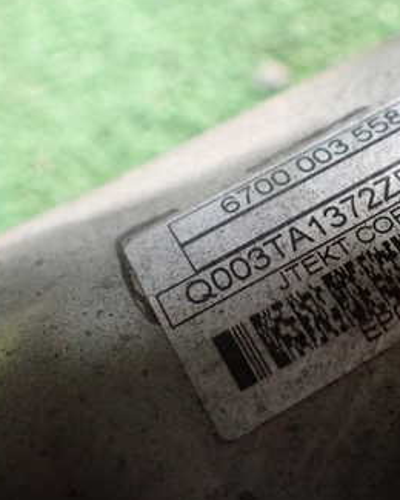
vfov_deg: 34.7
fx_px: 799
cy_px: 228
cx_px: 345
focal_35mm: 54
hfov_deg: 27.3
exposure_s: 1/40
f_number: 2.3
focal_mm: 5.4
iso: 800
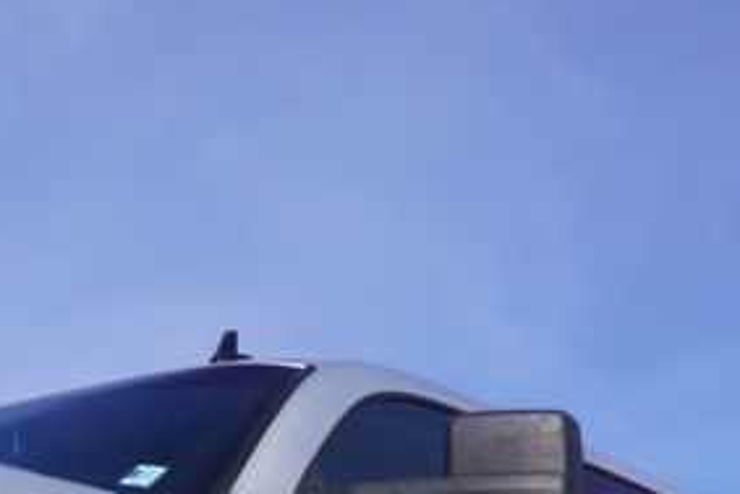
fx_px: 2900
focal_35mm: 141
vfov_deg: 9.3
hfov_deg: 14.3
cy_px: 844
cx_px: -13
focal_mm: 26
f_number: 11
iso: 100
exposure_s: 1/200
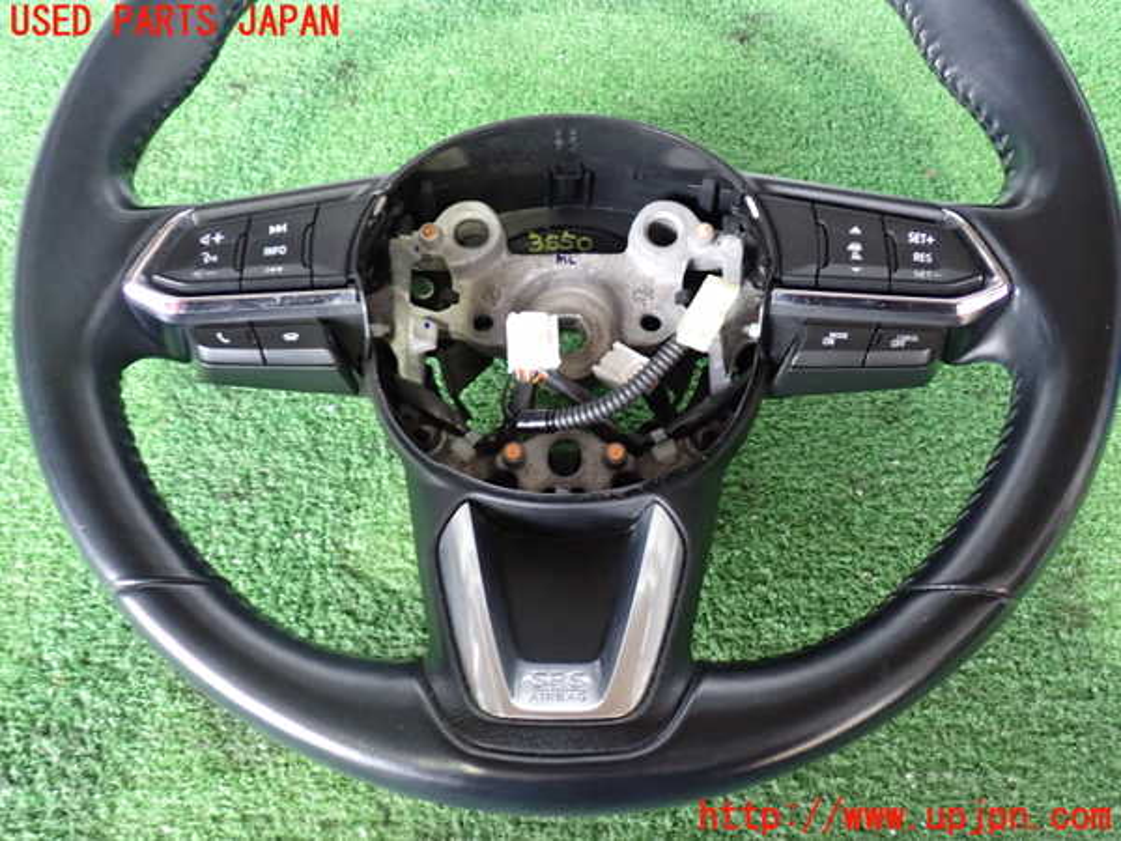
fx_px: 1036
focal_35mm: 32
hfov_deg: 56.8
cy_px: 420
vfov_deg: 44.2
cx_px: 560
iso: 800
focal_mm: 5.79
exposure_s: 1/30
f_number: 2.4
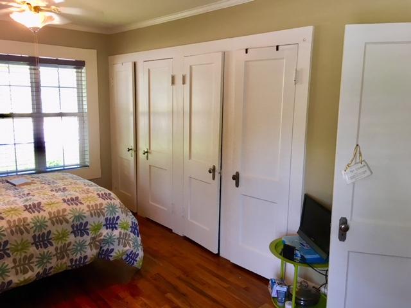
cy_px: 154
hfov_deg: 61.7
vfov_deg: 48.2
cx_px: 206
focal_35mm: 29
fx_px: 344
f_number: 2.2
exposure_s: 1/30
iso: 50
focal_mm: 4.15
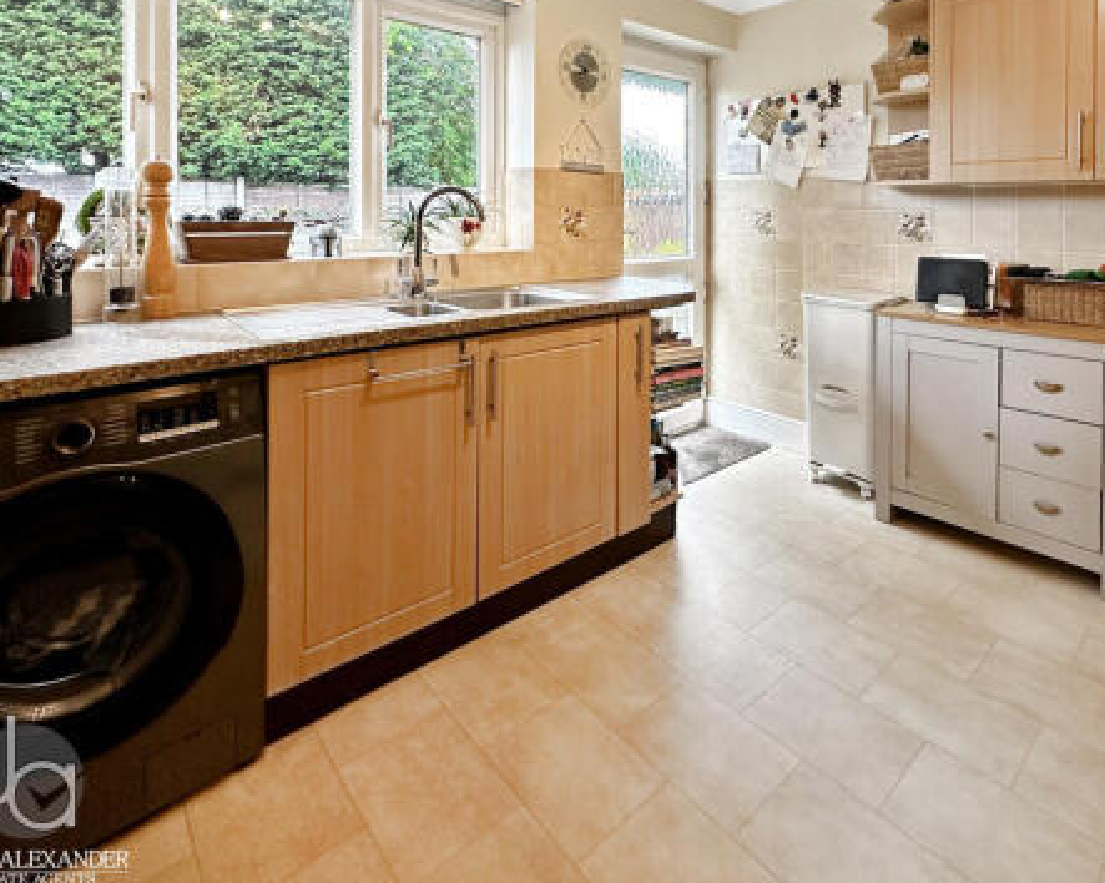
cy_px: 350
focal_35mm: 18
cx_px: 647
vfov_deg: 72.9
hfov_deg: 85.6
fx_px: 588
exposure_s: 1/99
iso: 250
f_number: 2.2
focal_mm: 2.22
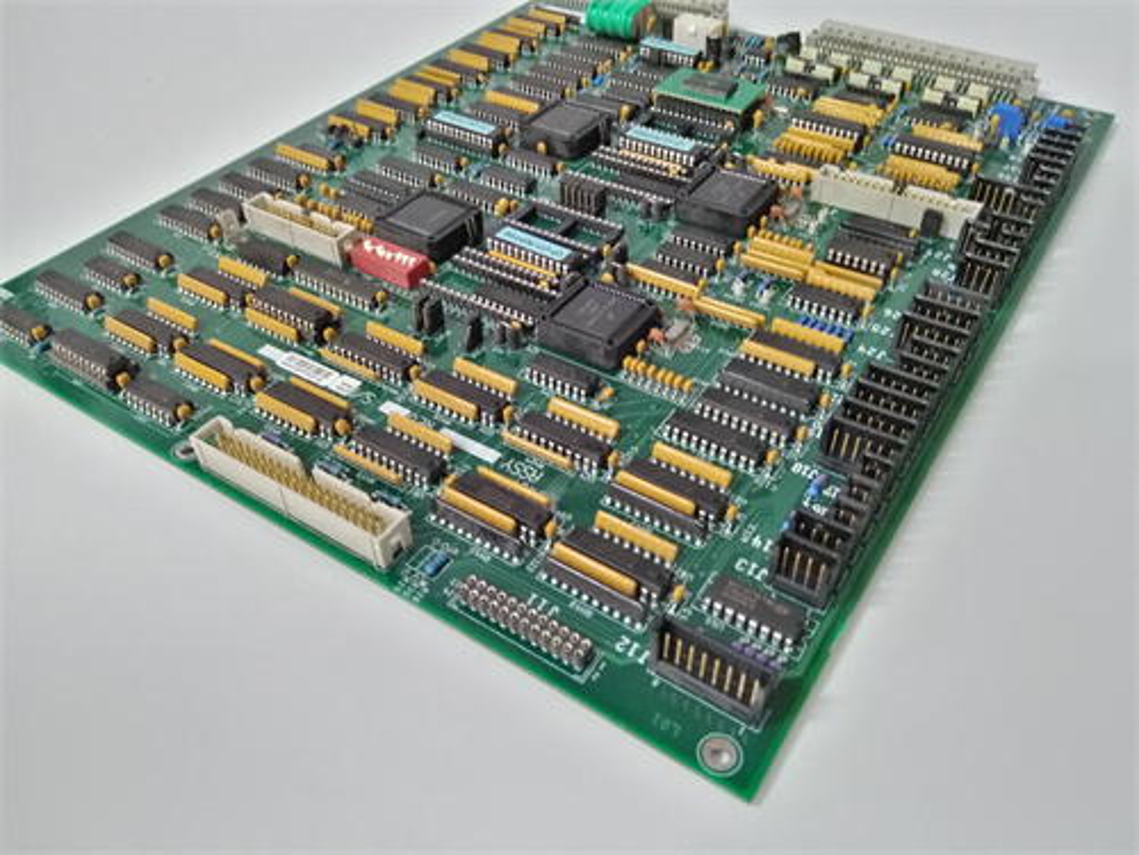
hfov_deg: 67.3
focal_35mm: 26
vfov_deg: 53.1
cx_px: 570
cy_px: 428
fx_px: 856
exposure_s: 1/24
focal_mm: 3.63
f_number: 1.8
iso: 386
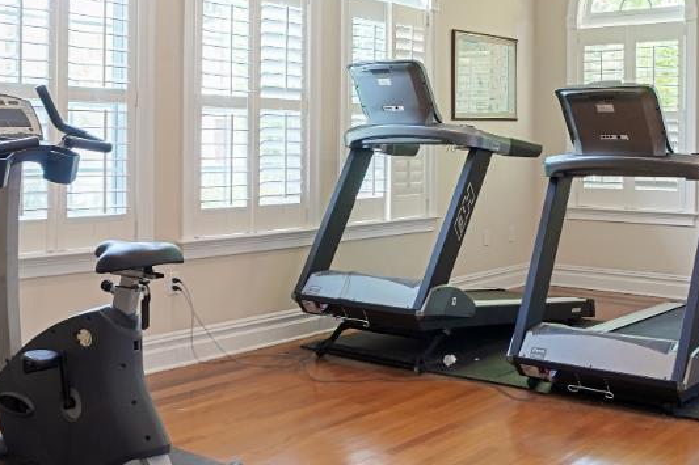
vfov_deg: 29.7
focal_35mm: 45
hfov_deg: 43.6
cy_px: 176
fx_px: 873
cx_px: 380
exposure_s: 1/10
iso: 800
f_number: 7.1
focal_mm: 16
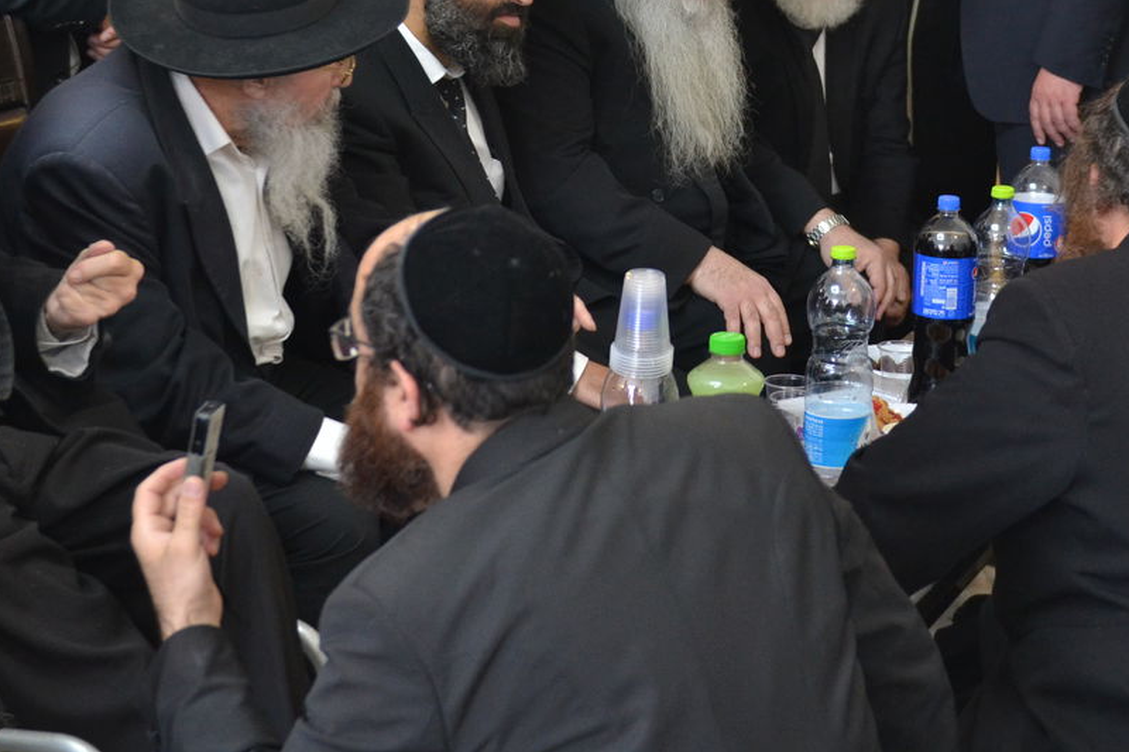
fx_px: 2881
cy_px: 102
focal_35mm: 92
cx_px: 821
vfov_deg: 14.7
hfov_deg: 22.0
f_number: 2.8
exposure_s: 1/125
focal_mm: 35
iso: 800
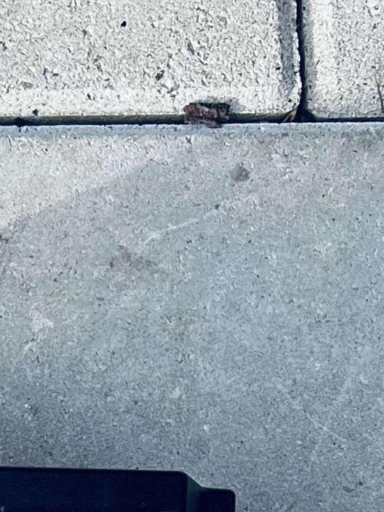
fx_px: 2114
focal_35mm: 143
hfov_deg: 9.1
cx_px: -604
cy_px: 871
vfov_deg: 12.7
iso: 50
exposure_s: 1/753
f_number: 1.5
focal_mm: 5.7
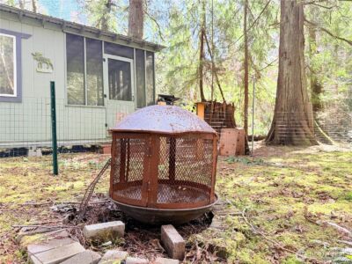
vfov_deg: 56.8
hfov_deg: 71.6
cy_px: 132
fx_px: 244
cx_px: 176
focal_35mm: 24
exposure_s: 1/188
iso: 80
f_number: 1.78
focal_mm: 6.76
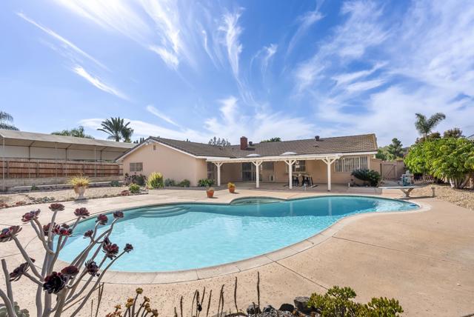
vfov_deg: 73.9
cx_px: 237
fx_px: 211
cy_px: 158
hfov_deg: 96.7
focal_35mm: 16
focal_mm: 16
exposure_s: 1/2000
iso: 500
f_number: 8
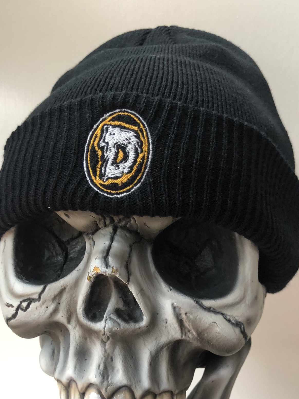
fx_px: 426
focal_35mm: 37
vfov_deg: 49.4
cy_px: 262
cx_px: 148
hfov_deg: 38.7
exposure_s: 1/15
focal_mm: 3.99
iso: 50
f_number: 1.8
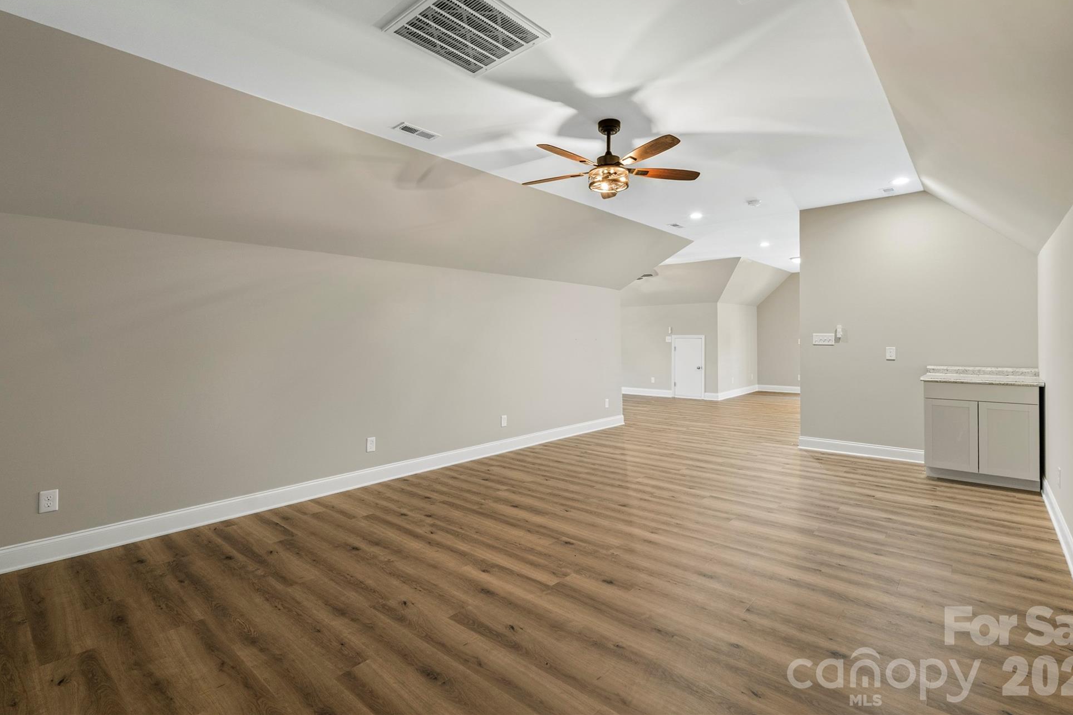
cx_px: 552
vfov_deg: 70.4
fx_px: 507
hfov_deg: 93.3
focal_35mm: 17
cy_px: 336
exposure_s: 1/4
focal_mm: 16
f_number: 6.3
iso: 1000
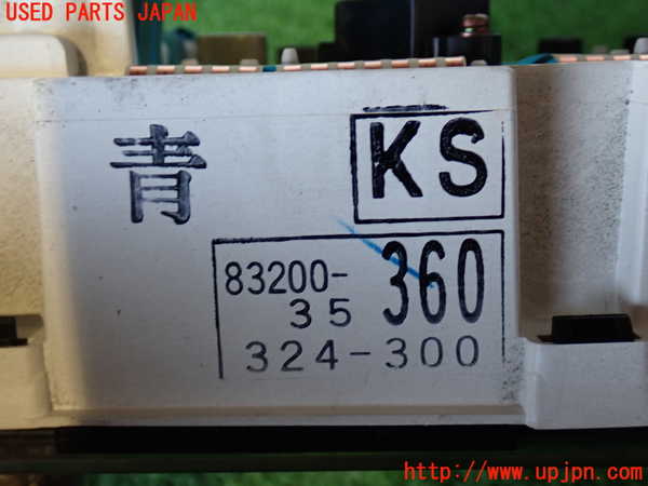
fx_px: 824
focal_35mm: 44
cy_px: 243
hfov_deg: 42.9
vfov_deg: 32.9
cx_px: 324
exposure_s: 1/40
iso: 250
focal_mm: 7.84
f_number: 2.9
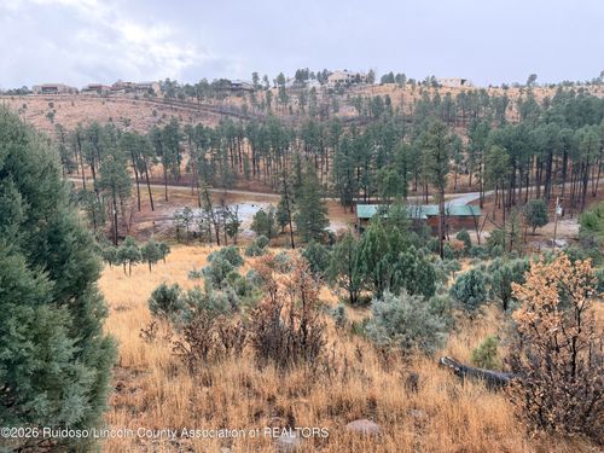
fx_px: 419
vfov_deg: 56.8
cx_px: 302
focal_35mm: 24
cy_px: 226
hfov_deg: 71.6
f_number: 1.78
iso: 100
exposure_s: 1/955
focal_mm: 6.76
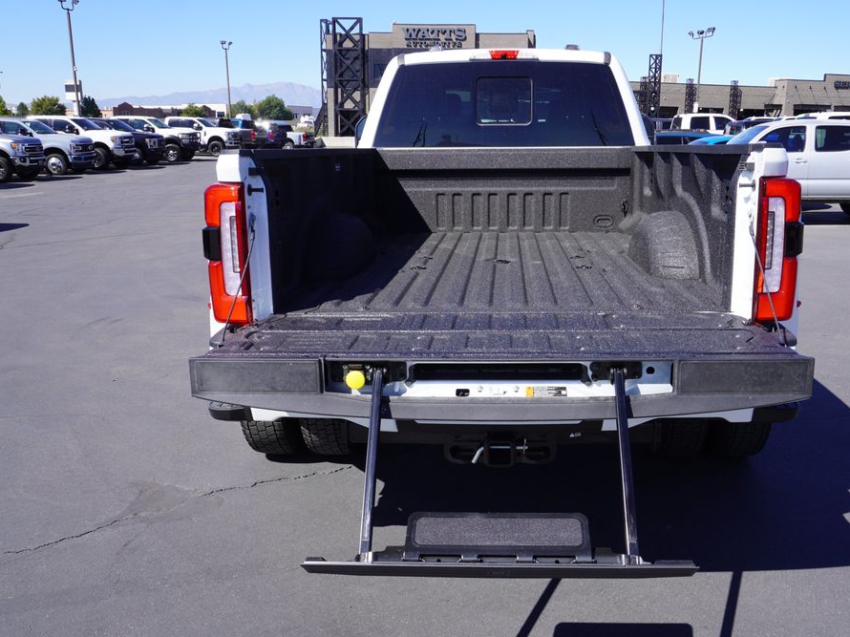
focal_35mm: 32
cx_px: 478
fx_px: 775
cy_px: 314
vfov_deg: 44.7
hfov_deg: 57.3
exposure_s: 1/125
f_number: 9
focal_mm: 19
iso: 100
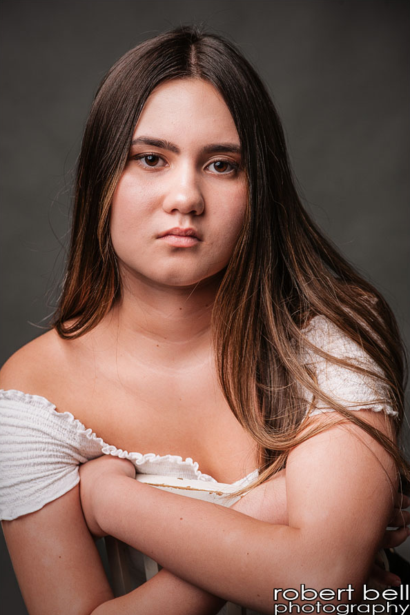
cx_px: 205
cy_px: 308
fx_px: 1812
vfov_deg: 19.3
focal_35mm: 106
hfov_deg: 12.9
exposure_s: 1/100
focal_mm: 105
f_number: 6.3
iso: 200
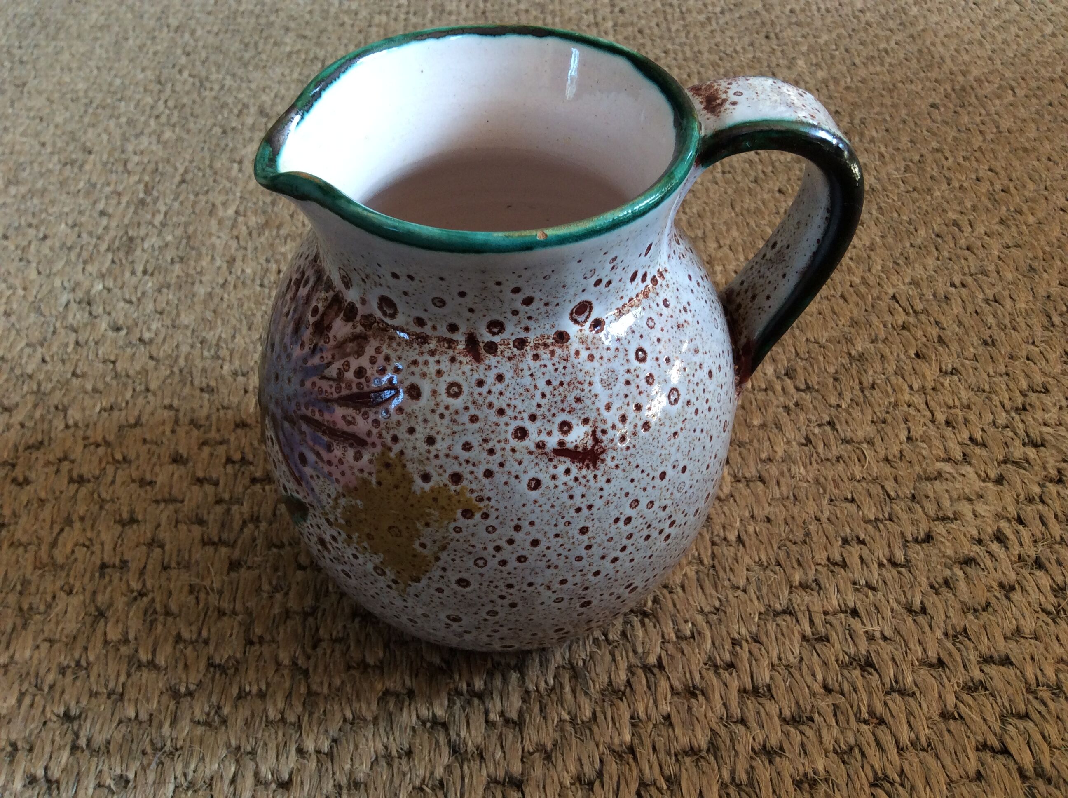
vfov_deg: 44.1
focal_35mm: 32
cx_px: 534
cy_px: 399
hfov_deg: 56.9
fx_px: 986
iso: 64
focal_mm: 3.3
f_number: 2.4
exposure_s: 1/25
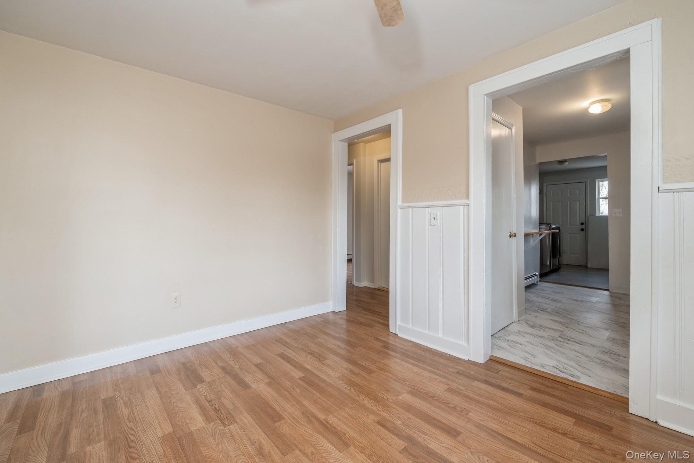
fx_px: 270
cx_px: 347
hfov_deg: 104.3
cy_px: 232
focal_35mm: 14
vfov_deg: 81.2
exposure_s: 1/13
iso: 200
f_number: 8
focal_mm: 14
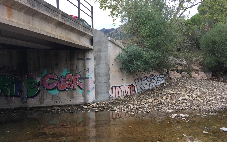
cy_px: 72
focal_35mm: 31
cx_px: 114
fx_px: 192
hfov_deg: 61.2
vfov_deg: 40.6
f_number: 2.2
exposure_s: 1/100
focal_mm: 4.15
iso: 32
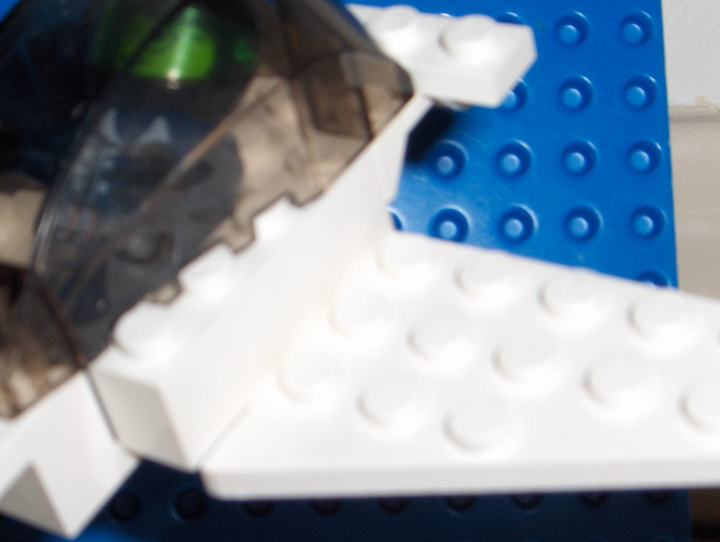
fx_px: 1625
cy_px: 317
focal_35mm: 78
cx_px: 259
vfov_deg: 18.9
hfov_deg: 24.9
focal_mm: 8
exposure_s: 1/60
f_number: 4.8
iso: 100
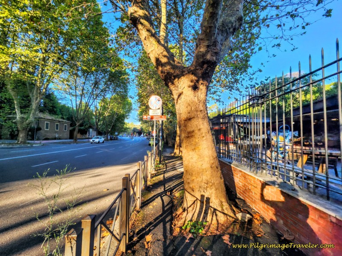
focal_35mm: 13
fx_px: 128
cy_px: 128
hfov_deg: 106.2
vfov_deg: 89.9
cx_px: 171
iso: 50
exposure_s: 1/182
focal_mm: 2.2
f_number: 2.2
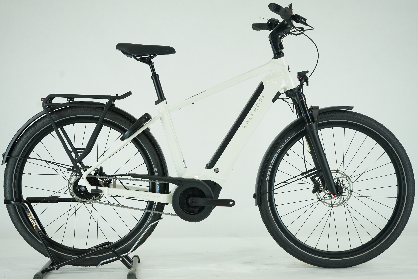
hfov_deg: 37.5
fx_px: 615
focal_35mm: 53
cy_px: 140
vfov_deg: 25.5
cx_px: 209
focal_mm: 53
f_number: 5
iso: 1000
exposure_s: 1/200
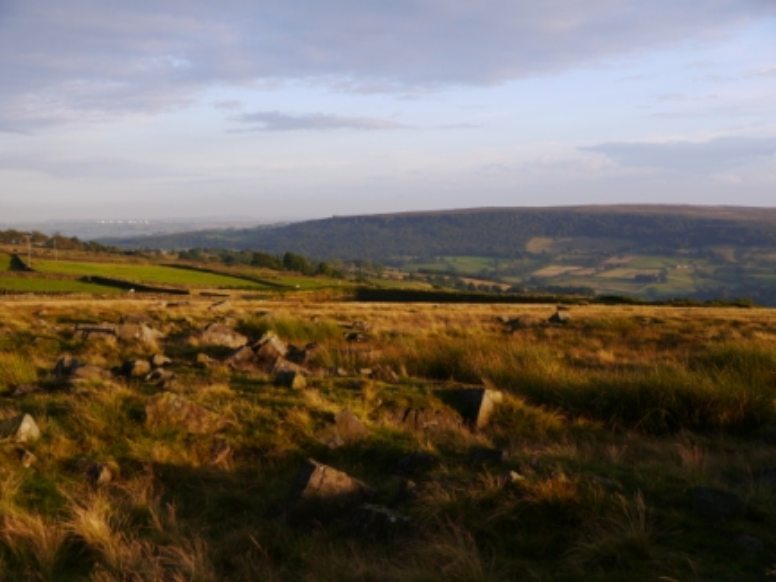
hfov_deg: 42.9
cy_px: 291
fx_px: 986
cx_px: 388
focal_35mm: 44
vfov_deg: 32.9
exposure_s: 1/160
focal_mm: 22
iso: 160
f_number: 5.6
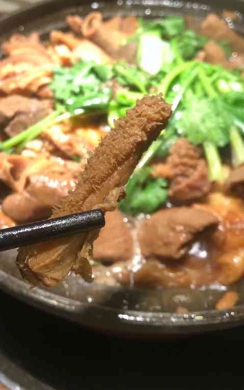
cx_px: 97
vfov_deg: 53.9
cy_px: 179
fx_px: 383
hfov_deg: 35.2
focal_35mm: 36
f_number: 1.8
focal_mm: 4
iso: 40
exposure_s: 1/17
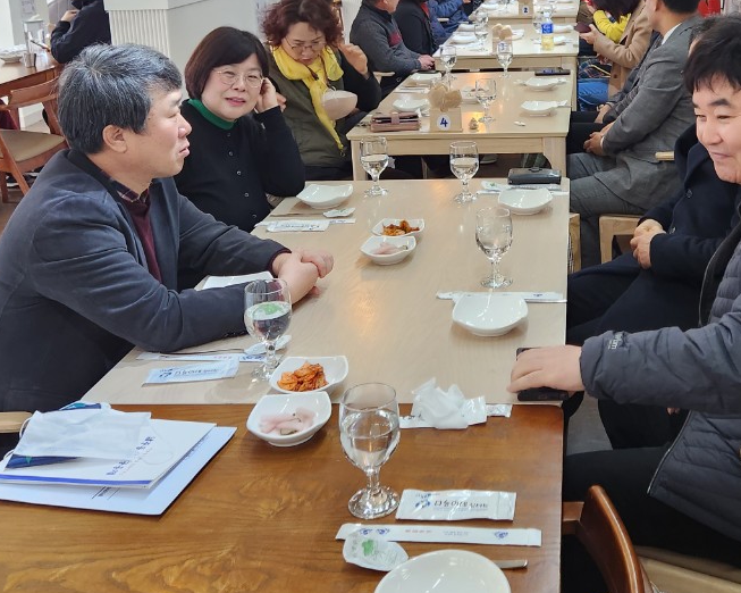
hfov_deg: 41.5
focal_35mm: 44
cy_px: 81
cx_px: 494
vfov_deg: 32.7
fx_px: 965
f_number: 1.8
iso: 250
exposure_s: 1/120
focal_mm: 5.4
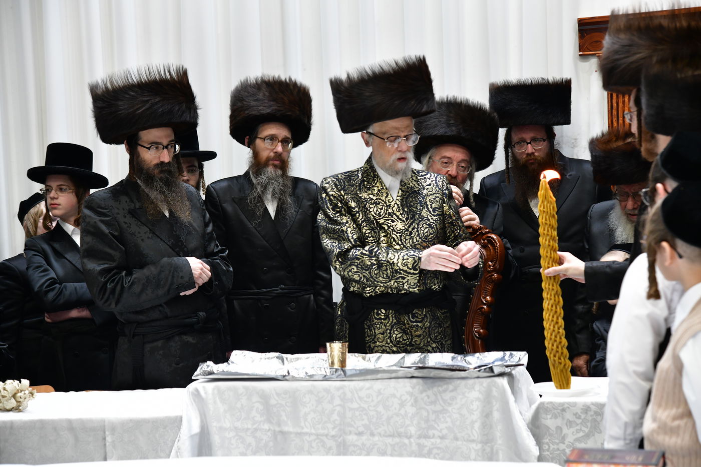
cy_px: 234
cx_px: 350
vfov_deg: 15.9
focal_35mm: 86
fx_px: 1674
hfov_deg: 23.6
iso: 2000
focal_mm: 86
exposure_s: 1/100
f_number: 5.6
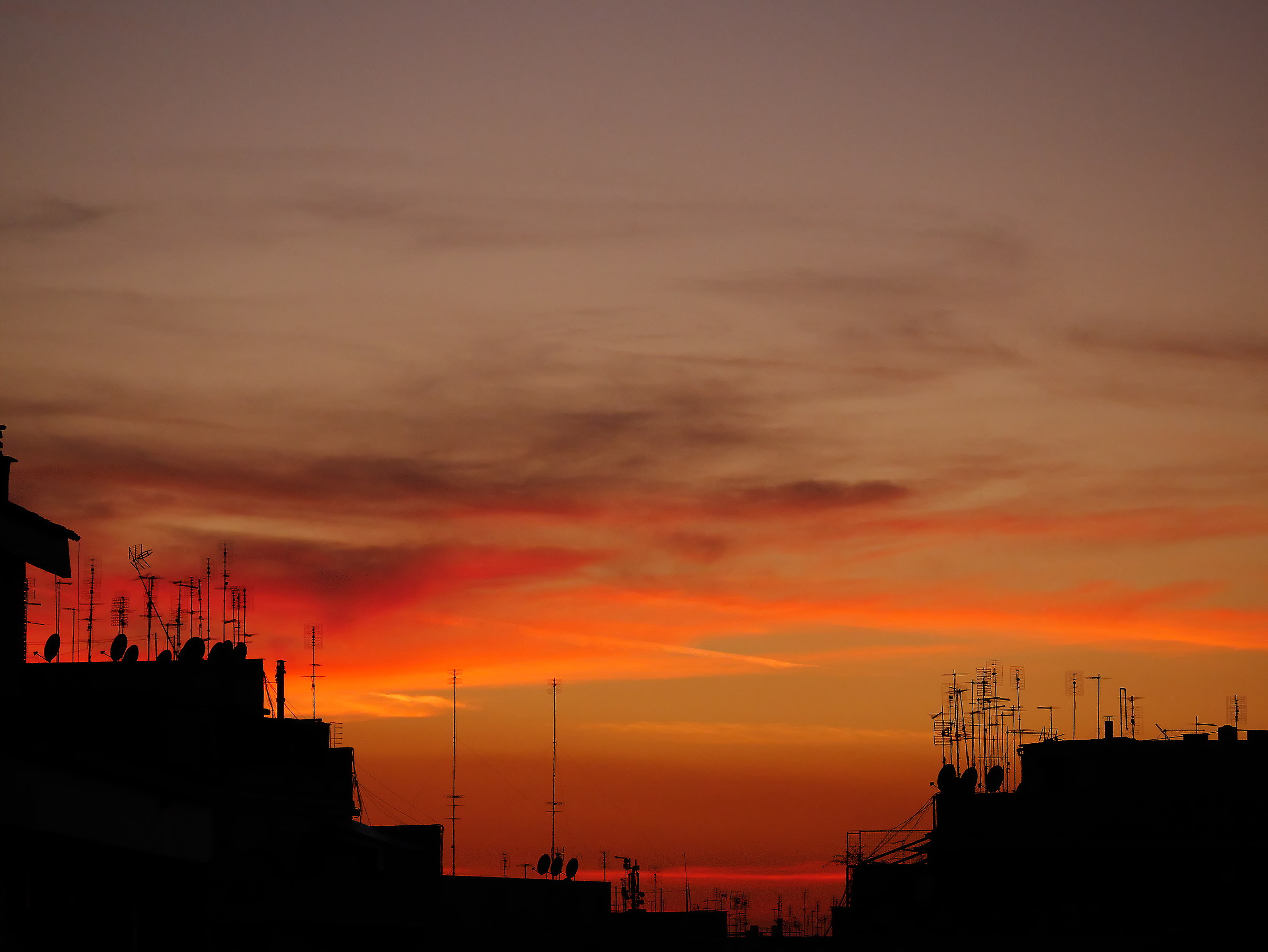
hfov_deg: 7.5
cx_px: 634
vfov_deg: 5.6
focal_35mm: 264
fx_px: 9674
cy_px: 476
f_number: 5.4
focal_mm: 132
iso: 1600
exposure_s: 1/200
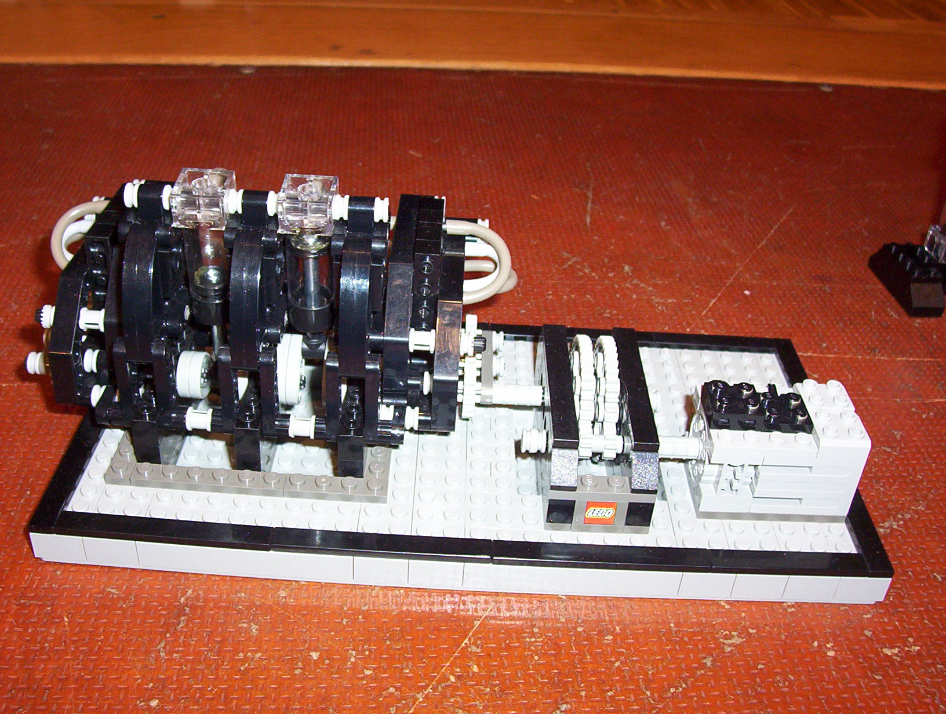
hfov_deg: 43.8
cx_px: 473
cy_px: 357
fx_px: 1178
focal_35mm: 43
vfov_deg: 33.7
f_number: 2.73
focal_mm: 5.77
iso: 140
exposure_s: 1/60
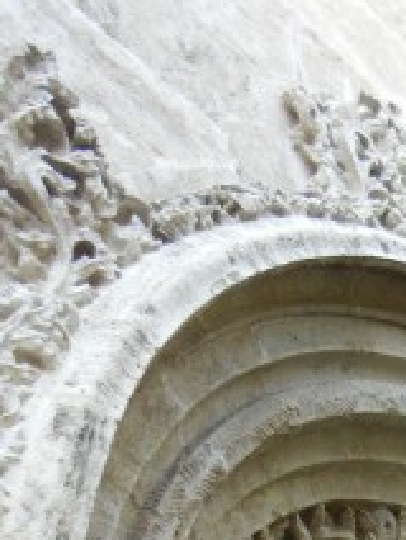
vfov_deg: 16.6
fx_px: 1687
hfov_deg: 13.3
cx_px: 508
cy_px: 806
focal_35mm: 108
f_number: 3.5
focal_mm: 5.4
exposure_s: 1/250
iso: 505
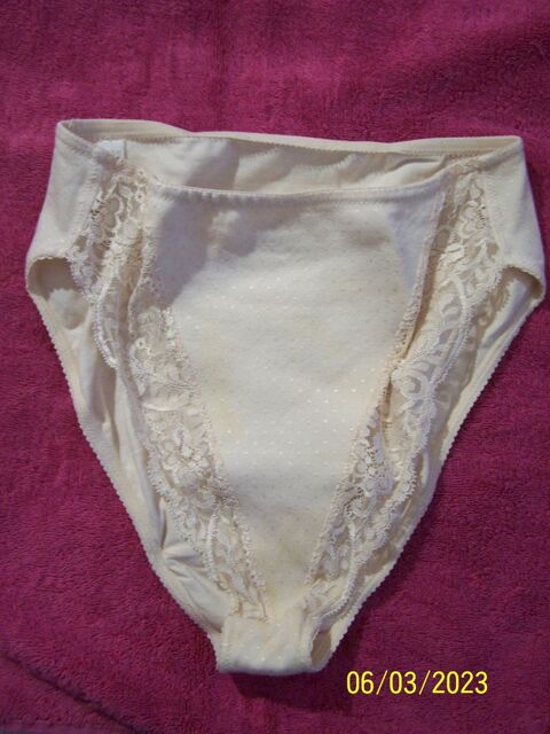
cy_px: 367
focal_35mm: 38
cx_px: 275
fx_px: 805
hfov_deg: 37.7
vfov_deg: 49.0
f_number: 2.8
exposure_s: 1/20
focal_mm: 6.3
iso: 140
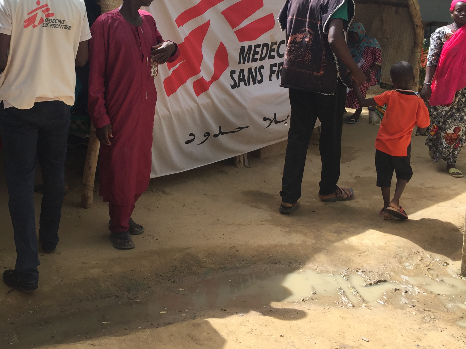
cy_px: 96
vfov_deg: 32.4
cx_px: 146
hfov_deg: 42.2
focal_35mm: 44
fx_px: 592
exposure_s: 1/408
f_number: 2.2
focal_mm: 4.15
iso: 32
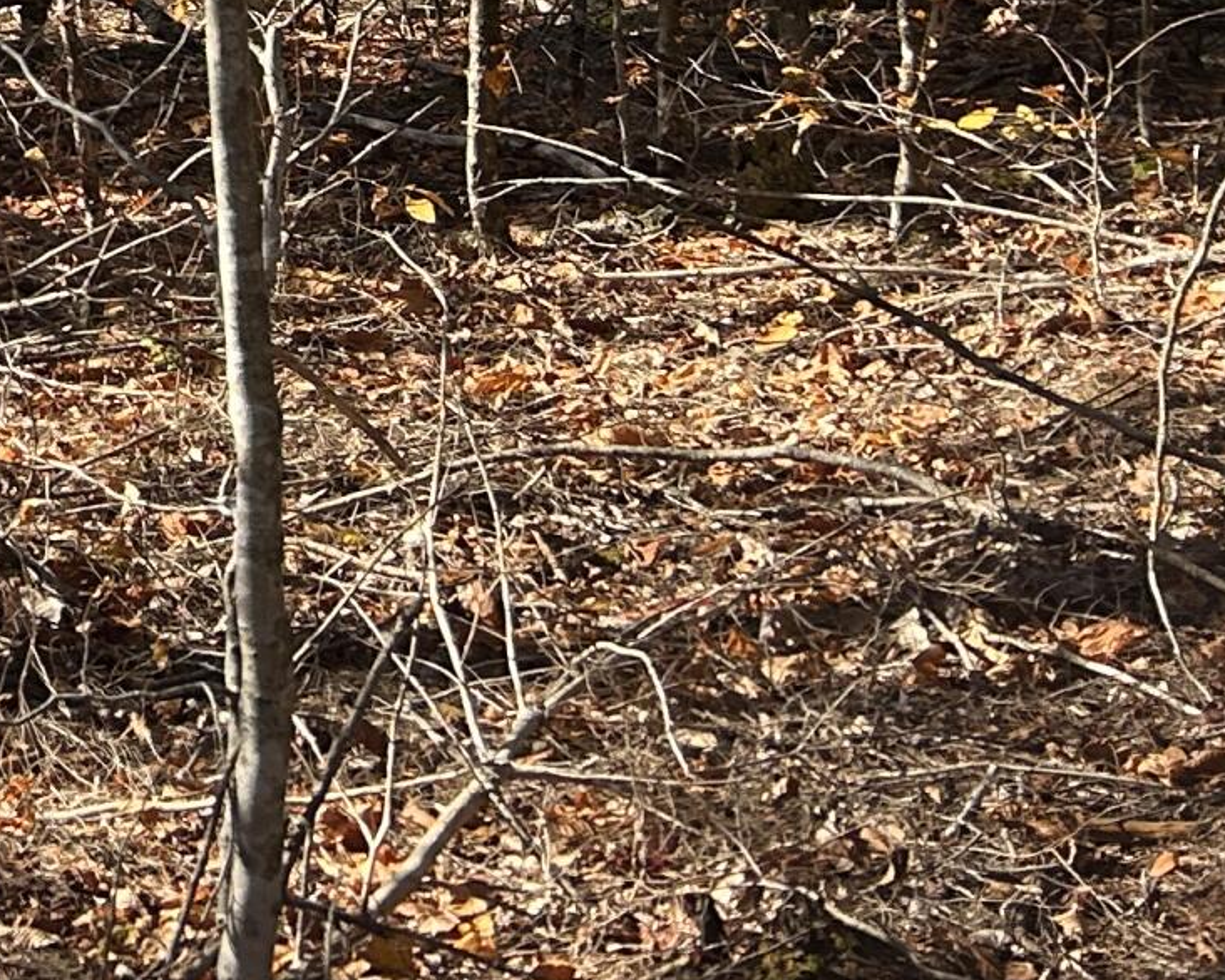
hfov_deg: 15.6
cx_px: -1044
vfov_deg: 13.6
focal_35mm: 104
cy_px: -671
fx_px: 3772
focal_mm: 5.7
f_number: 1.5
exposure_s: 1/924
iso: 50
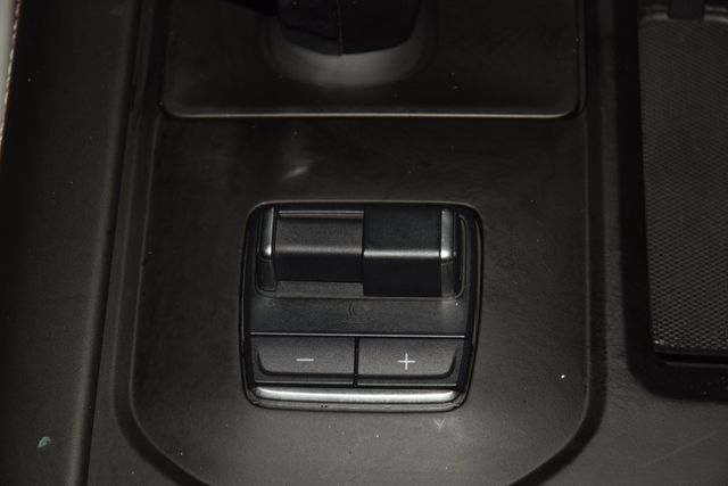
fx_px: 2124
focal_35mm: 105
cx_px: 364
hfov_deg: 19.5
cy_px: 243
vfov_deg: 13.0
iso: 100
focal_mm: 70
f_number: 8
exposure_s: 1/125
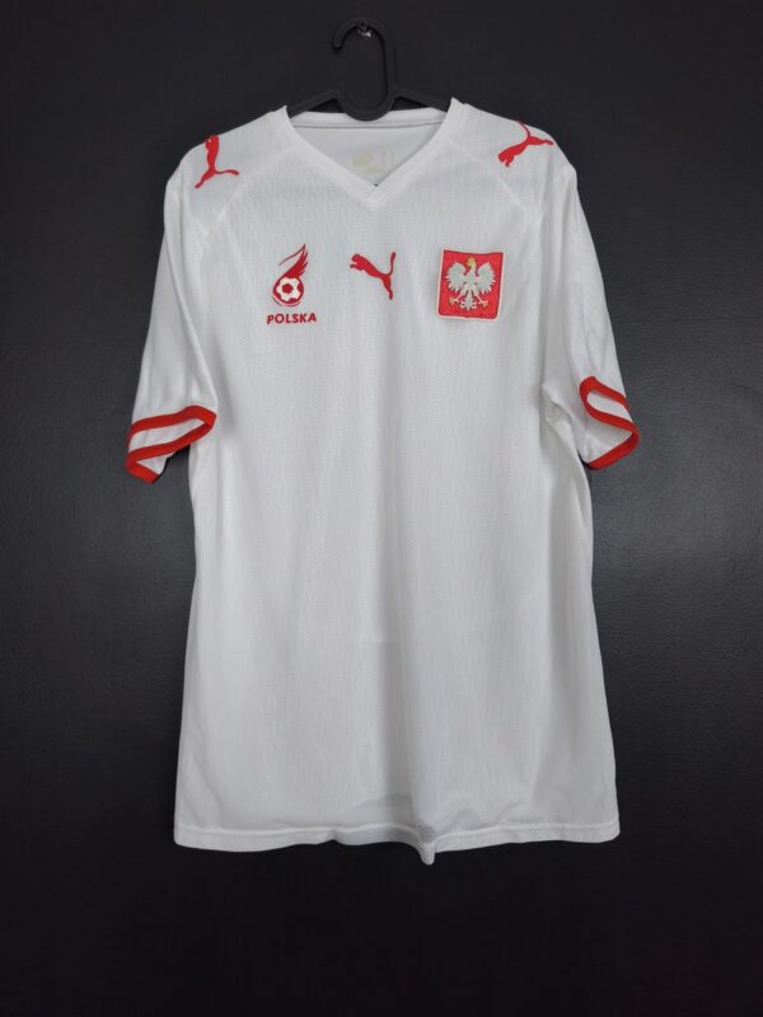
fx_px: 676
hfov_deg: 58.9
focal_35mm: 23
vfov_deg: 73.9
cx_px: 382
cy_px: 508
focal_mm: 6.57
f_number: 1.6
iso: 250
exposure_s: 1/125
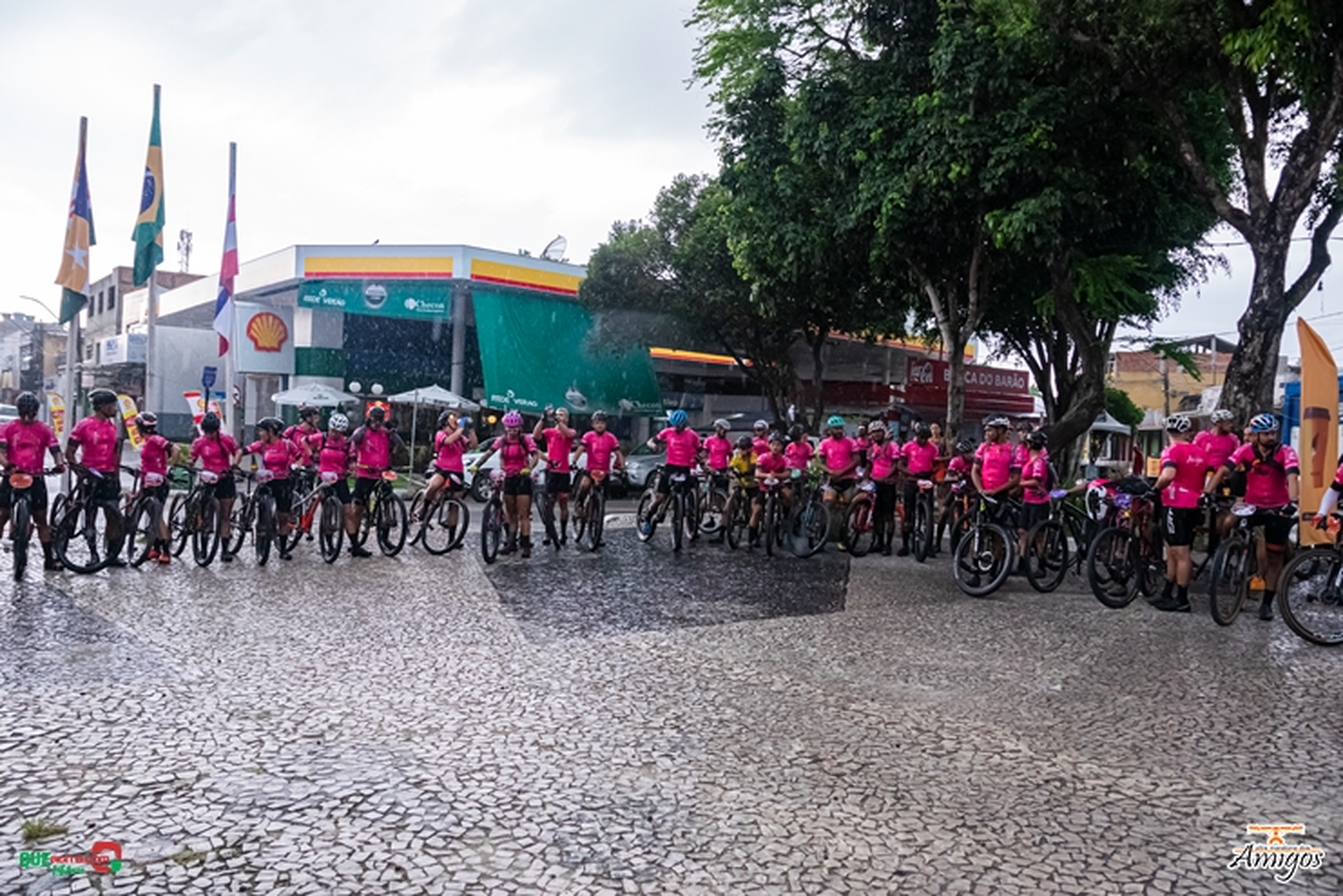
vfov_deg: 50.4
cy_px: 448
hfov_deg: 70.4
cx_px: 672
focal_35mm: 26
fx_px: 951
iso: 800
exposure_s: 1/400
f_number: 3.5
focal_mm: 17
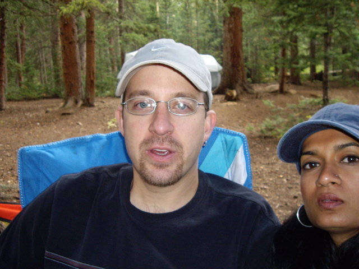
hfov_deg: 49.0
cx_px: 180
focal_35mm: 38
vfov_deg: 37.7
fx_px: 394
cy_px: 134
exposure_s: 1/40
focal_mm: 6.2
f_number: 2.7
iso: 200
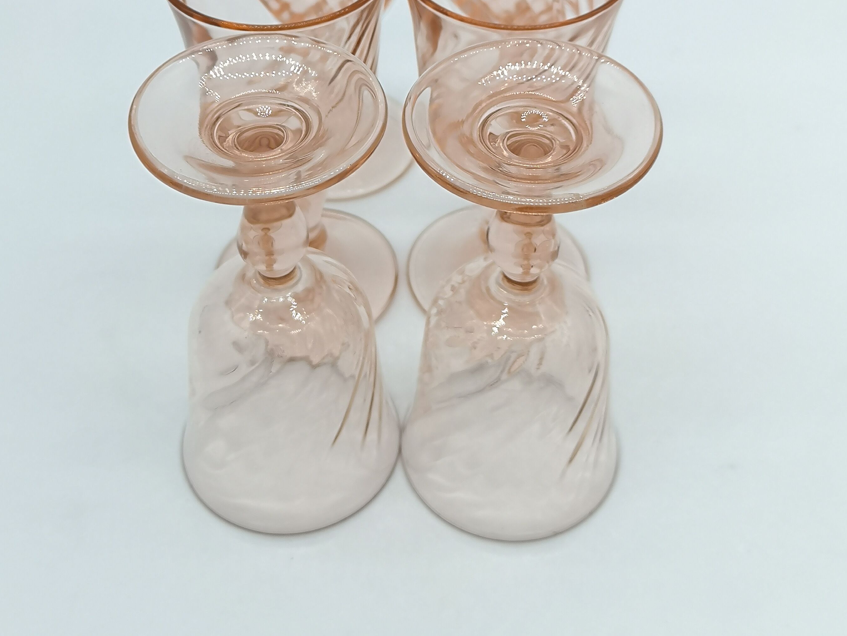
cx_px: 418
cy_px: 156
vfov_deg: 28.7
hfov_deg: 38.2
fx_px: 1223
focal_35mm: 50
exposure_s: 1/259
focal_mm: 3.95
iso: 50
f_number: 1.8
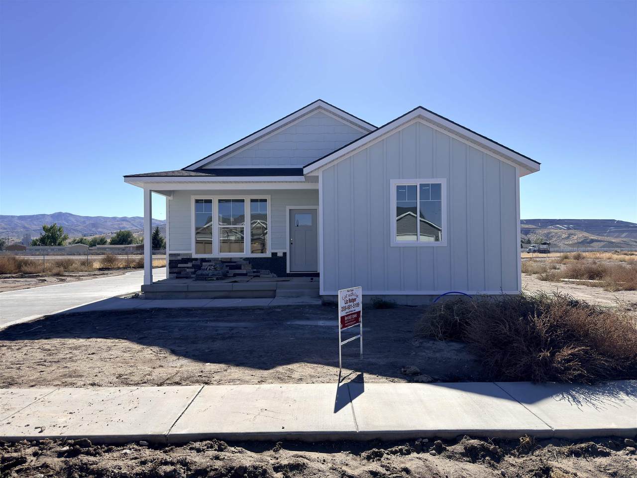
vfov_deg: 56.8
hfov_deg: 71.6
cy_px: 239
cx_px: 318
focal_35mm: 24
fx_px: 442
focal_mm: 6.76
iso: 80
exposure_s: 1/3497
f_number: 1.78
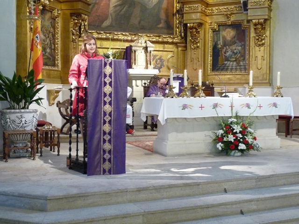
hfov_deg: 40.4
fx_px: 406
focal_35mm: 47
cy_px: 112
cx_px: 150
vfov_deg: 30.9
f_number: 3
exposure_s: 1/8
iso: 400
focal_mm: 6
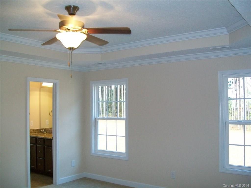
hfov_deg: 51.4
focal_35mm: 36
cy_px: 94
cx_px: 126
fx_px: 261
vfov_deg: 39.7
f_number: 2.7
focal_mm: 6
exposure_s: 1/60
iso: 160
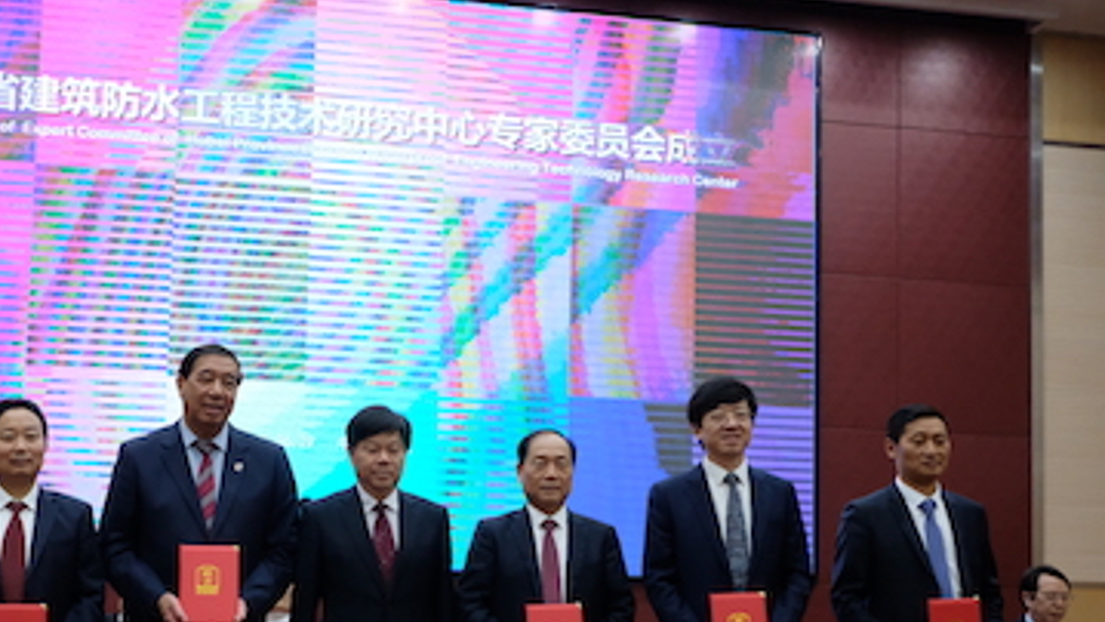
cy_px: 487
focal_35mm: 51
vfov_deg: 23.2
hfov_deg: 40.1
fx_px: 1494
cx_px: 376
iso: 3200
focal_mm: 23
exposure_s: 1/500
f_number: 2
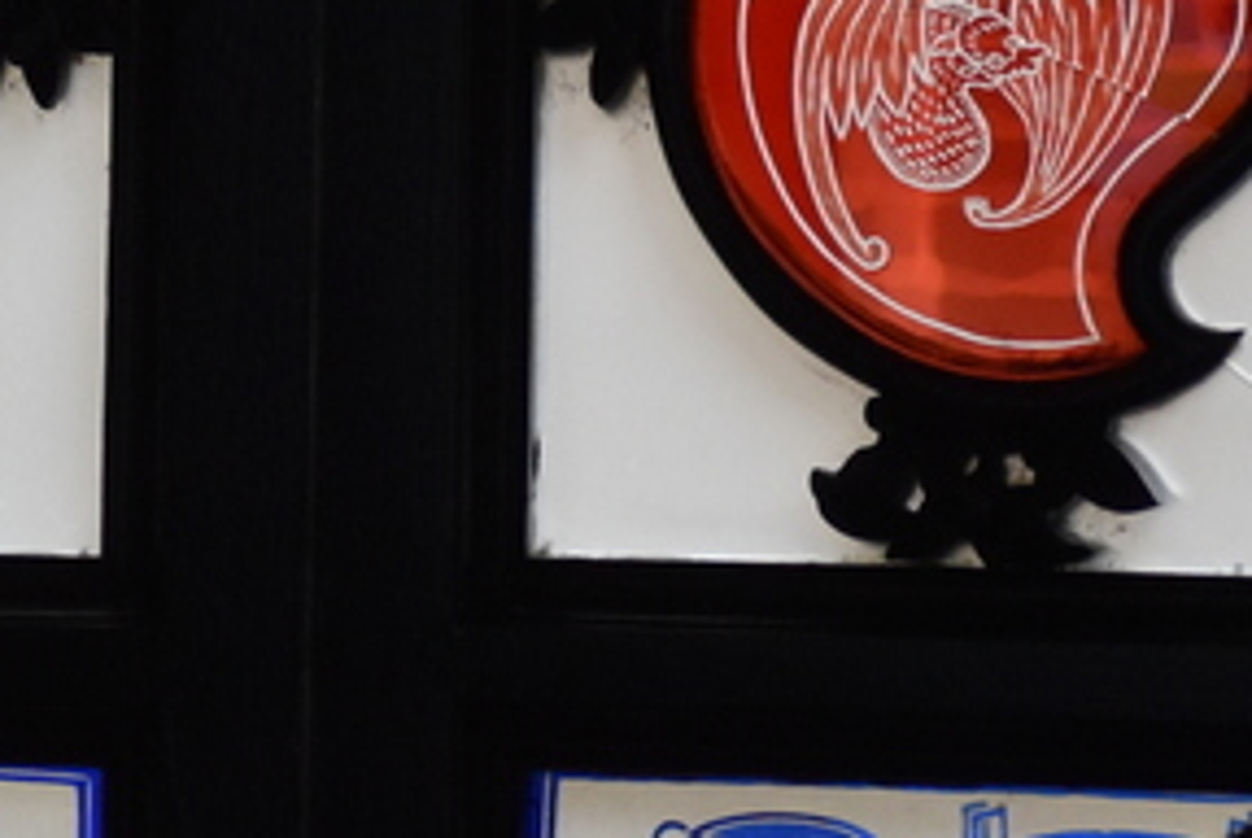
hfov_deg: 3.4
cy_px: -194
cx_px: -1008
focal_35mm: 595
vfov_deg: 2.3
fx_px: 20716
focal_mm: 95
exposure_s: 1/125
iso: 1100
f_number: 4.8
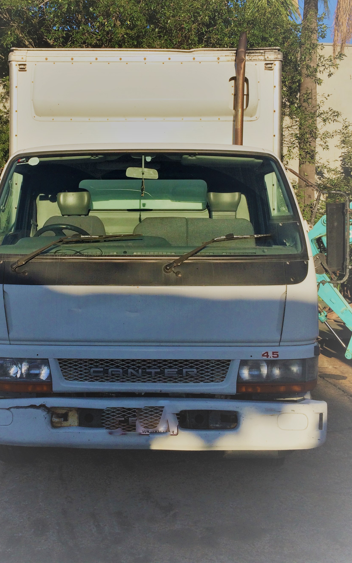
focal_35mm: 38
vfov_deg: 51.1
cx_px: 127
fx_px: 583
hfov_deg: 33.4
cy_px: 215
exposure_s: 1/2283
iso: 32
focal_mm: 4.15
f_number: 2.2
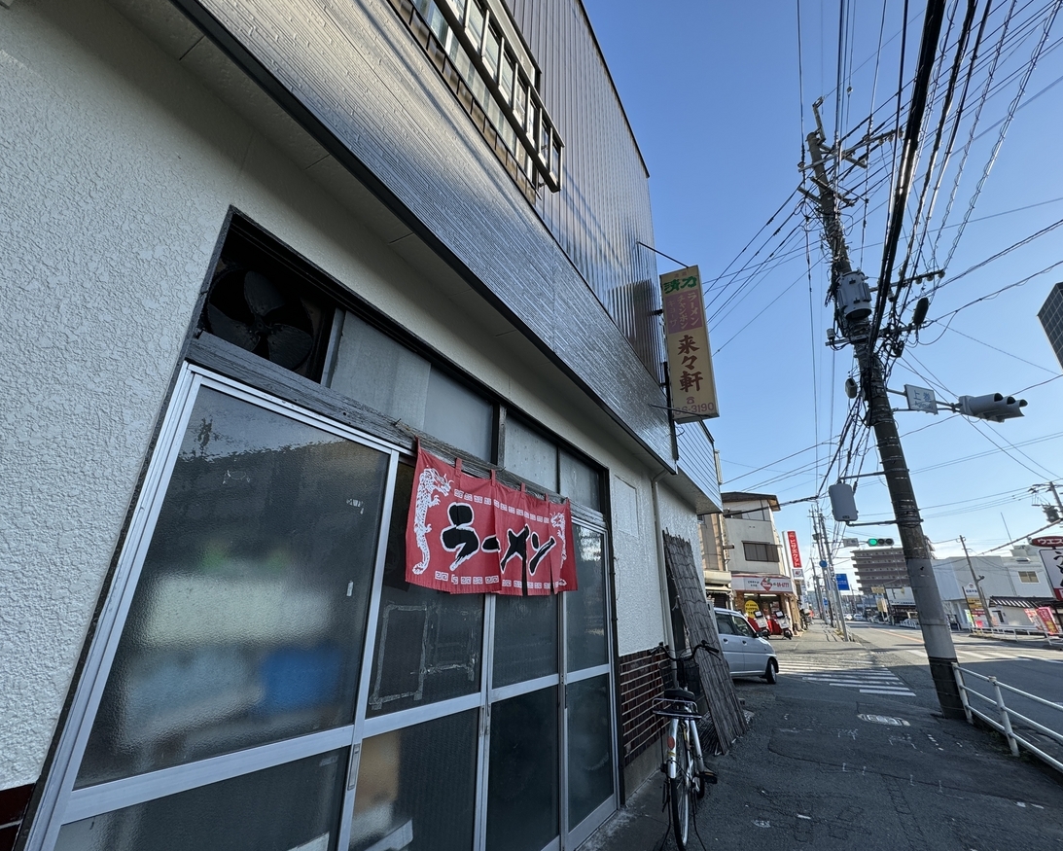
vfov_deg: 84.1
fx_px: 472
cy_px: 418
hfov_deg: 96.8
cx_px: 525
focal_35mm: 15
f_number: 2.2
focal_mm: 2.22
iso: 40
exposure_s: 1/734
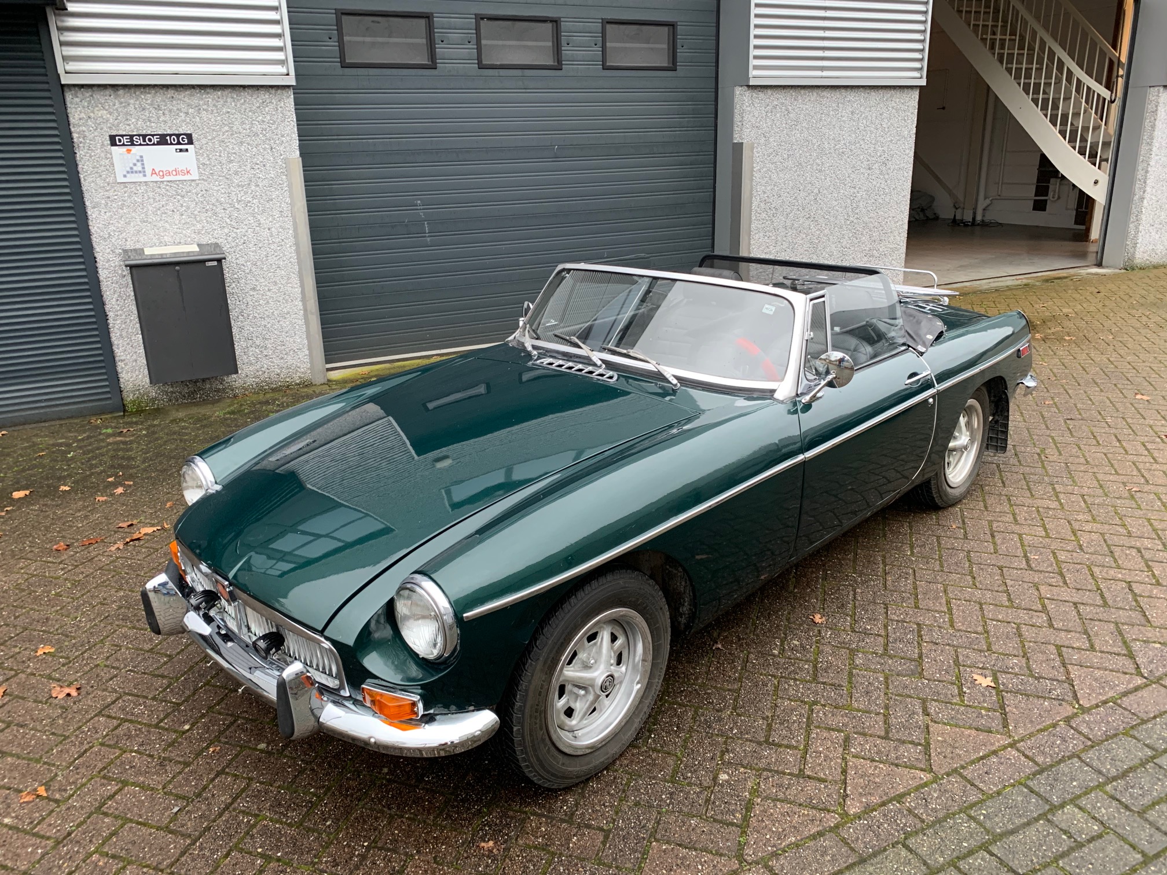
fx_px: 877
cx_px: 584
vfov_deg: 53.1
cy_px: 438
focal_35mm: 26
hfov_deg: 67.3
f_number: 1.8
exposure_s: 1/60
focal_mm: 4.25
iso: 160
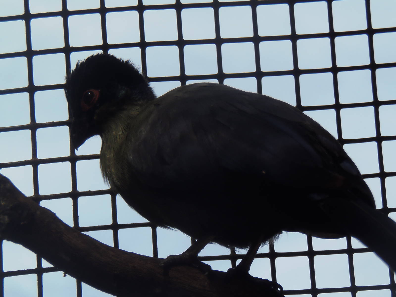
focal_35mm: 211
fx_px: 2414
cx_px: 198
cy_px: 148
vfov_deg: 7.0
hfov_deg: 9.4
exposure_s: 1/400
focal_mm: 39.2
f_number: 5
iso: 64
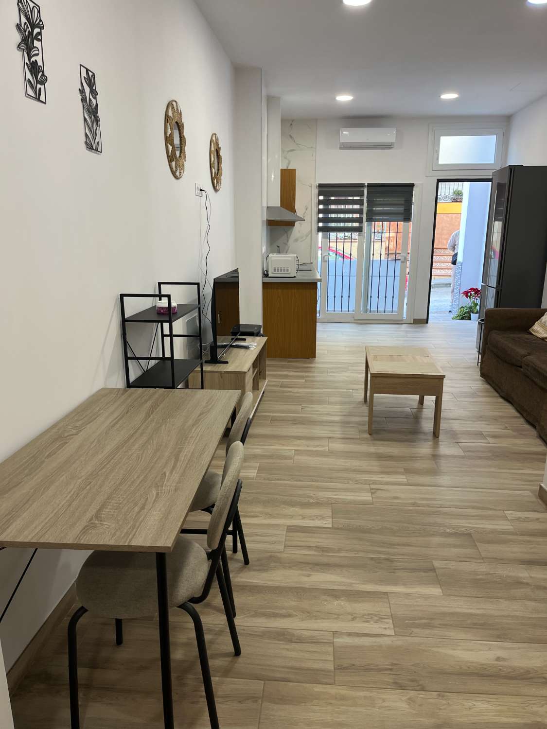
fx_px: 548
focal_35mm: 26
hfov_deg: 53.1
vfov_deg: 67.3
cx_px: 274
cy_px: 364
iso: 100
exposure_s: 1/100
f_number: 1.6
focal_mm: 5.1
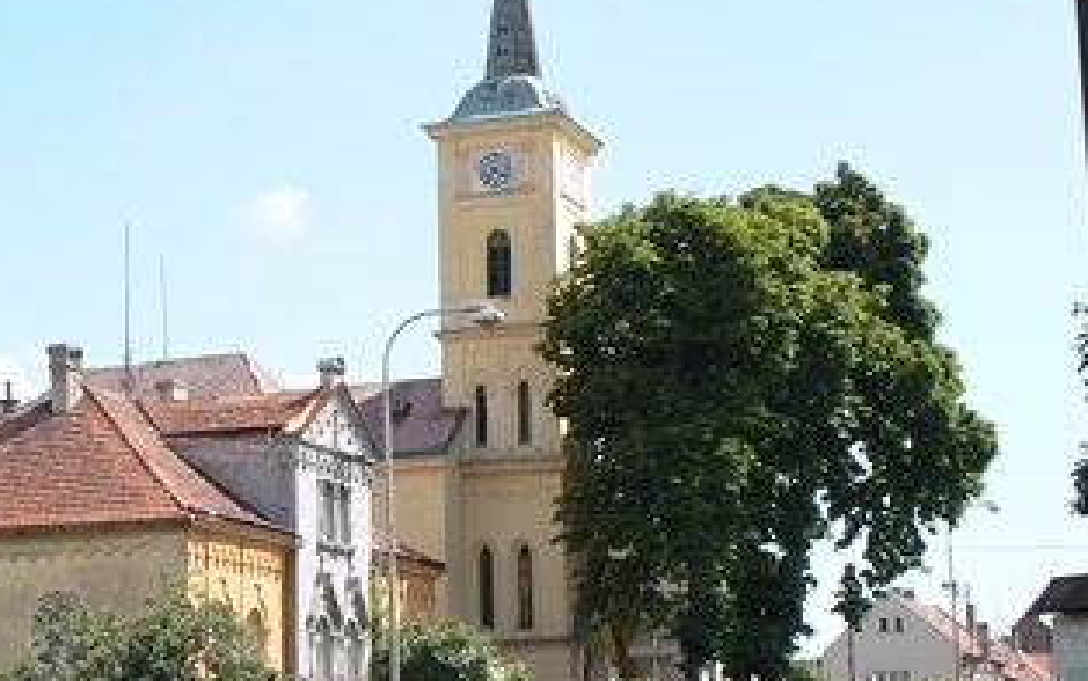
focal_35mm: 84
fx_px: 2492
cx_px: 396
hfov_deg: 24.5
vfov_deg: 15.6
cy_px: 413
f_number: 3.2
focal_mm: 10.4
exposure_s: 1/1000
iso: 100
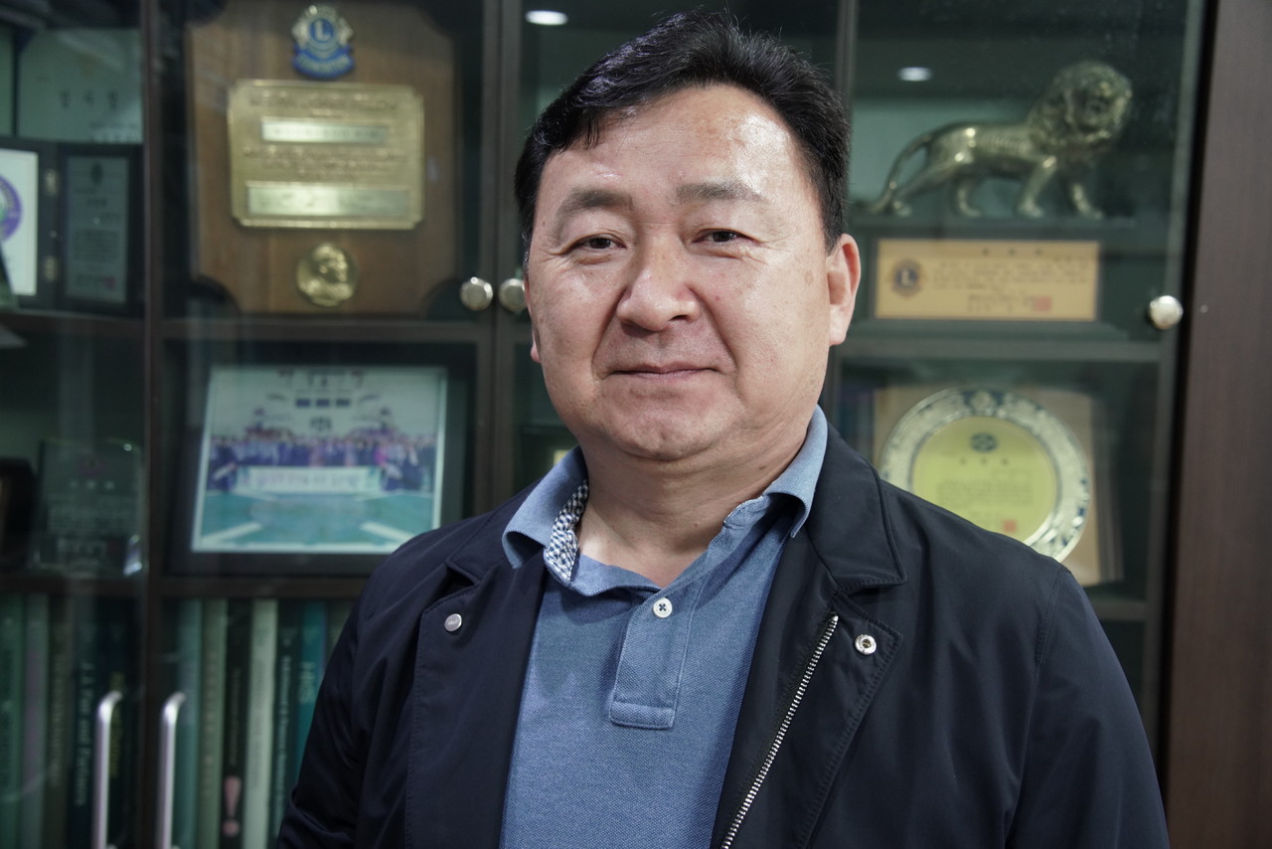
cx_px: 636
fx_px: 1626
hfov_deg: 42.7
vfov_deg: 29.3
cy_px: 424
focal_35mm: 46
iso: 2000
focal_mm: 46
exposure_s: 1/40
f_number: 5.6
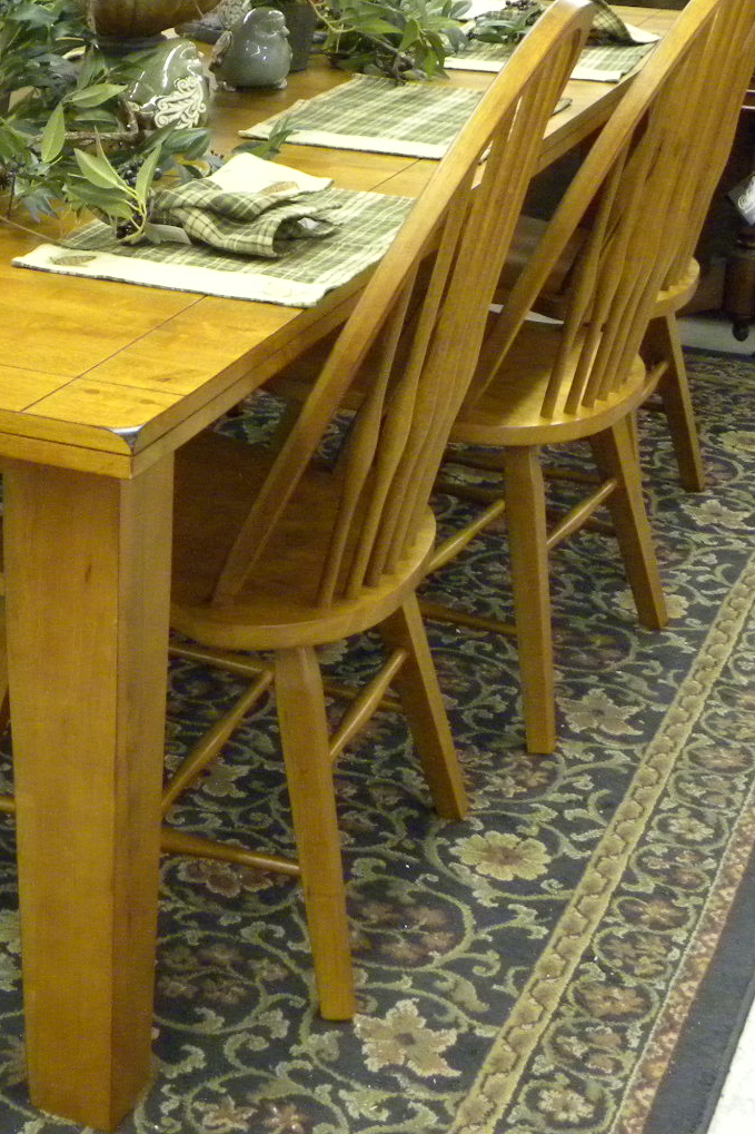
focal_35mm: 69
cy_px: 298
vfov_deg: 28.9
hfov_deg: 19.3
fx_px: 2171
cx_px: 38
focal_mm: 5.9
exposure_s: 1/19.8
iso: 400
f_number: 2.8
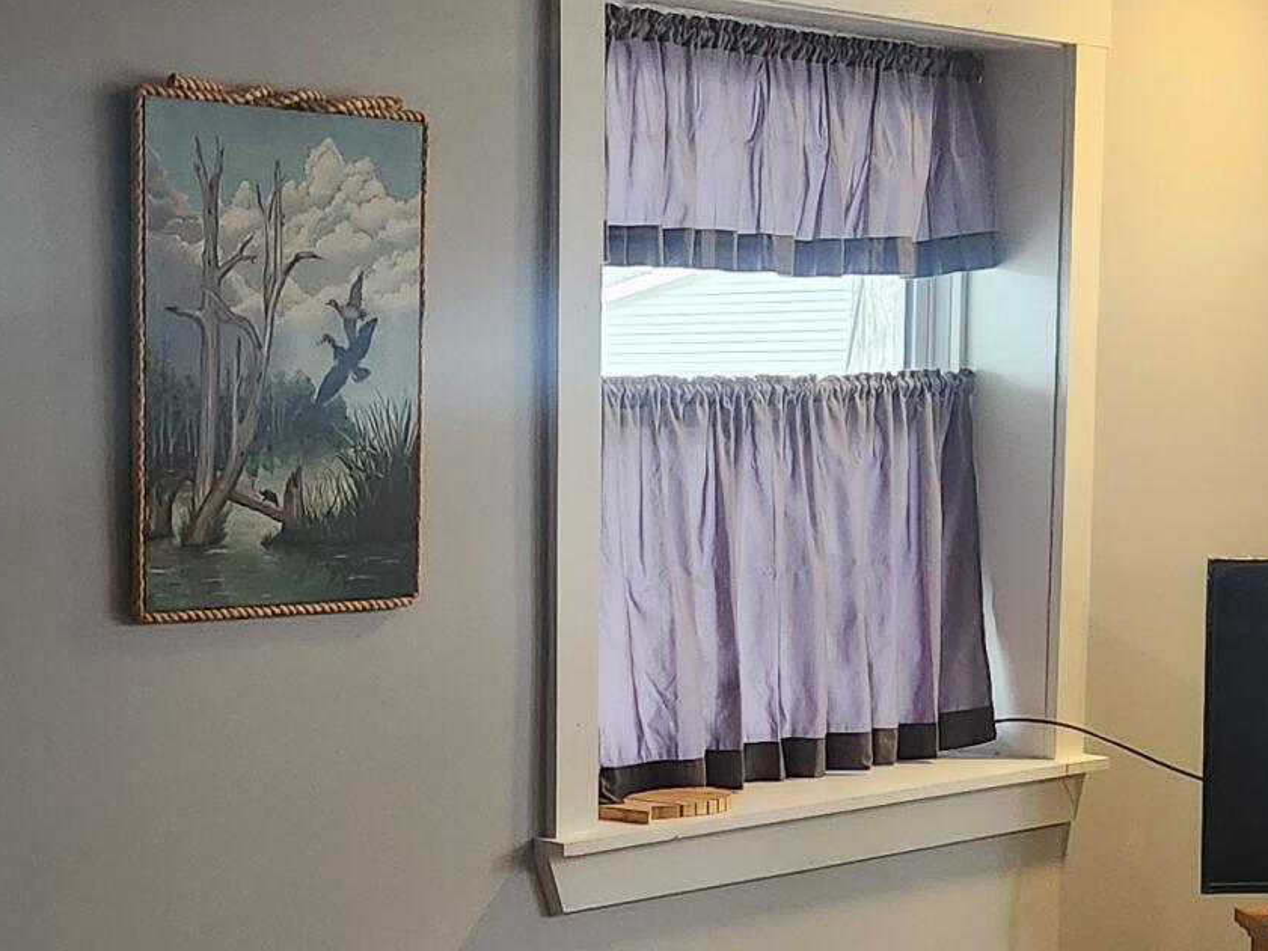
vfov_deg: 17.9
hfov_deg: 23.8
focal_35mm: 82
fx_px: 3004
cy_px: 742
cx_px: 484
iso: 320
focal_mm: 5.4
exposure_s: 1/120
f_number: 1.8
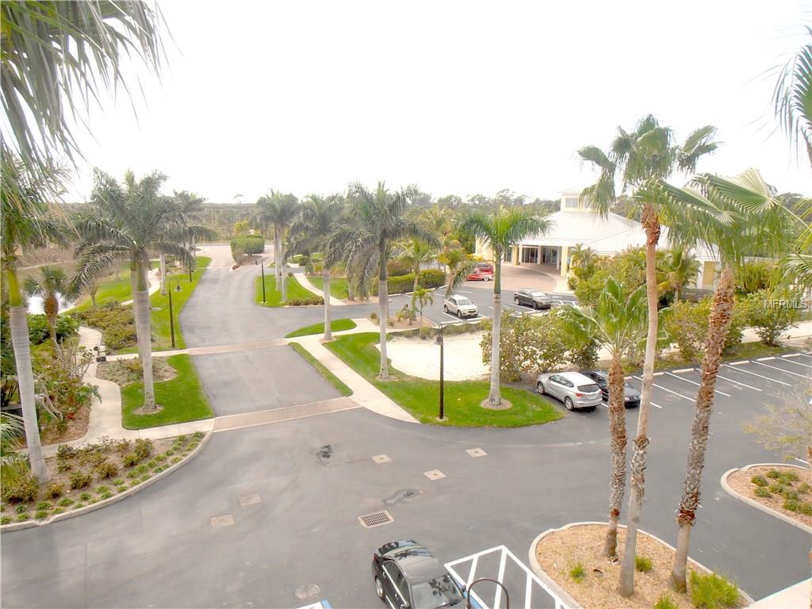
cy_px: 304
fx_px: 563
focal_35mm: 24
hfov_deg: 71.6
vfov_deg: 56.8
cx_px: 406
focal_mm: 4.2
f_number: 3
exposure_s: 1/640
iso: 80
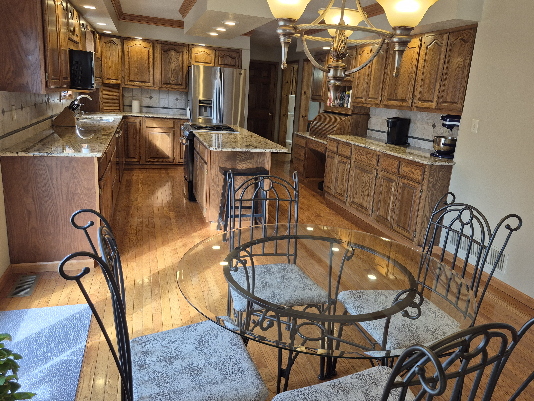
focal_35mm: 25
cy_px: 190
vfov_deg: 54.9
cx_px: 286
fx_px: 386
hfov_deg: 69.3
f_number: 1.8
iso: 80
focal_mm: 5.4
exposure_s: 1/120
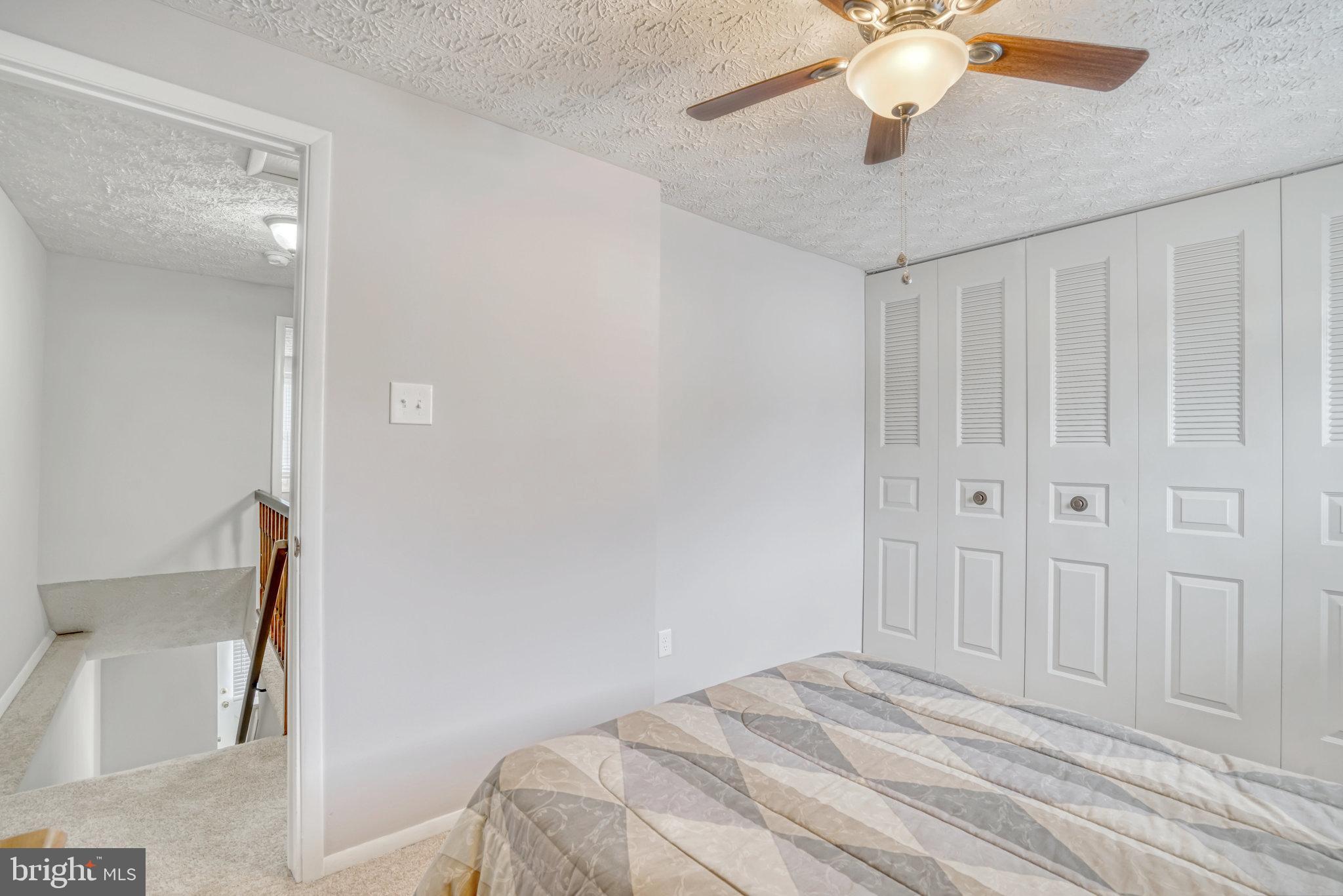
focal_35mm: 16
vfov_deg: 73.8
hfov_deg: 96.7
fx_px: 597
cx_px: 672
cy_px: 448
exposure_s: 1/50
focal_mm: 16
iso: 640
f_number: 8
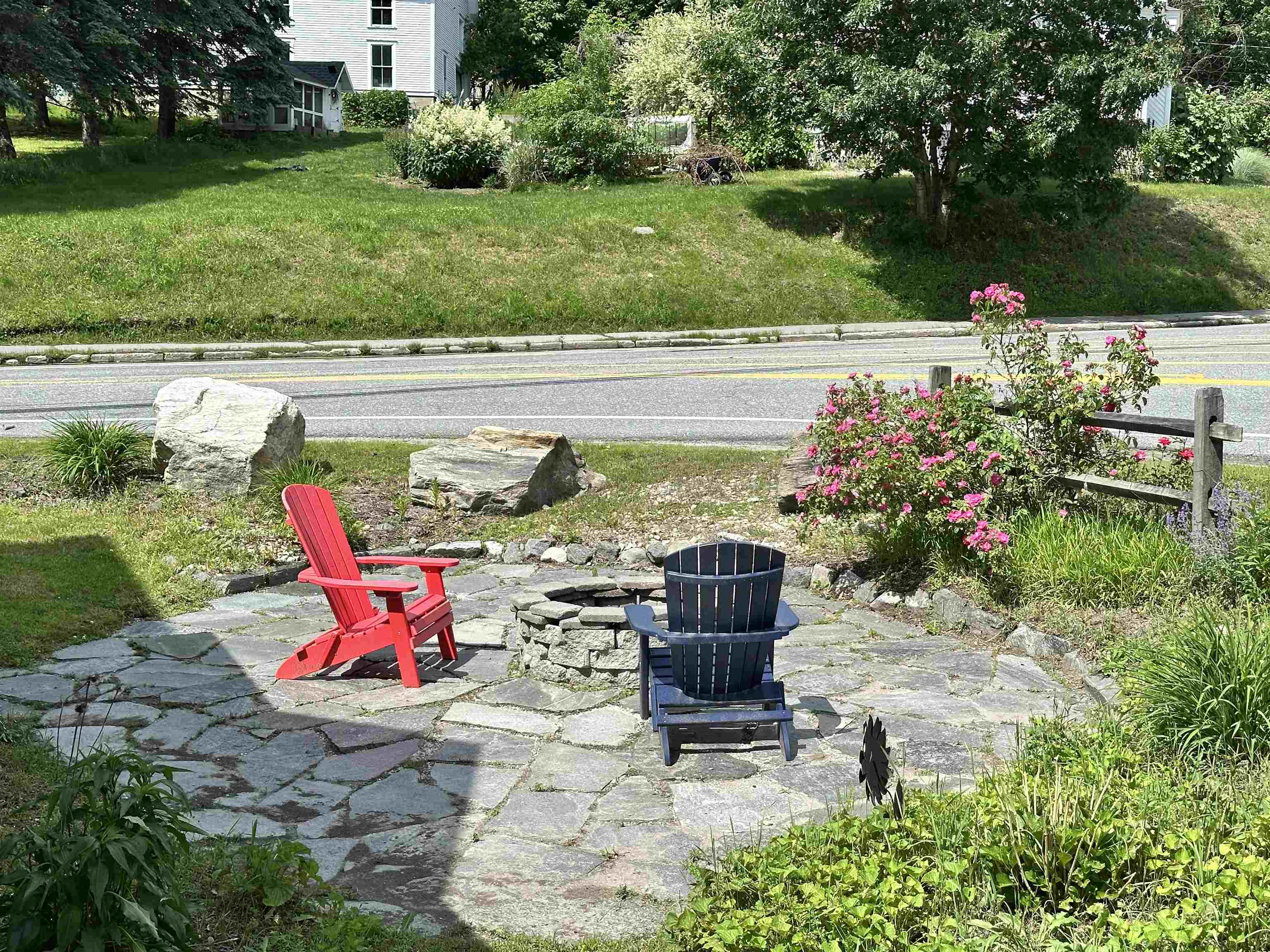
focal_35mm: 48
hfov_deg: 39.7
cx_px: 635
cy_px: 476
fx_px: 1761
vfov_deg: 30.3
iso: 64
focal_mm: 6.86
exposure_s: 1/3257
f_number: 1.78
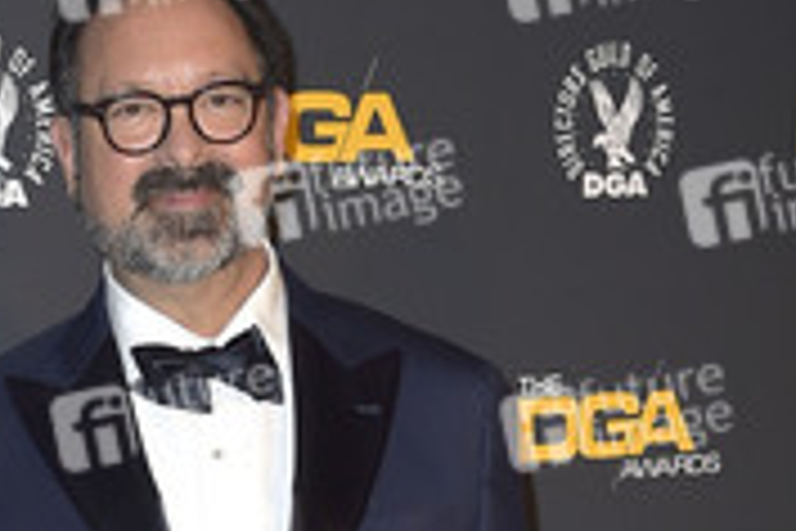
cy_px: 531
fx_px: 2587
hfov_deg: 17.4
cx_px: 225
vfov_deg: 11.6
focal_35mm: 117
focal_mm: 46
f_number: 6.3
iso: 500
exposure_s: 1/250
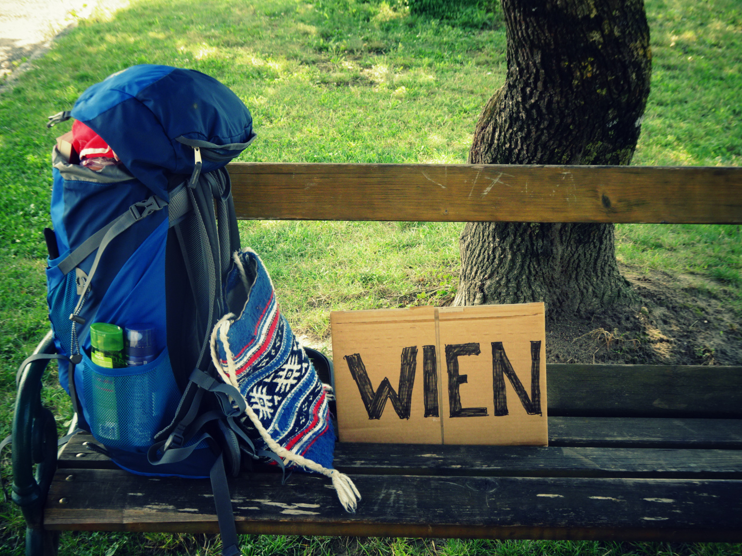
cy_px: 277
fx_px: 1307
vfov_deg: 24.0
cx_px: 370
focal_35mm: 61
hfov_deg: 31.7
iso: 80
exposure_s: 1/100
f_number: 4.5
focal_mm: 10.23
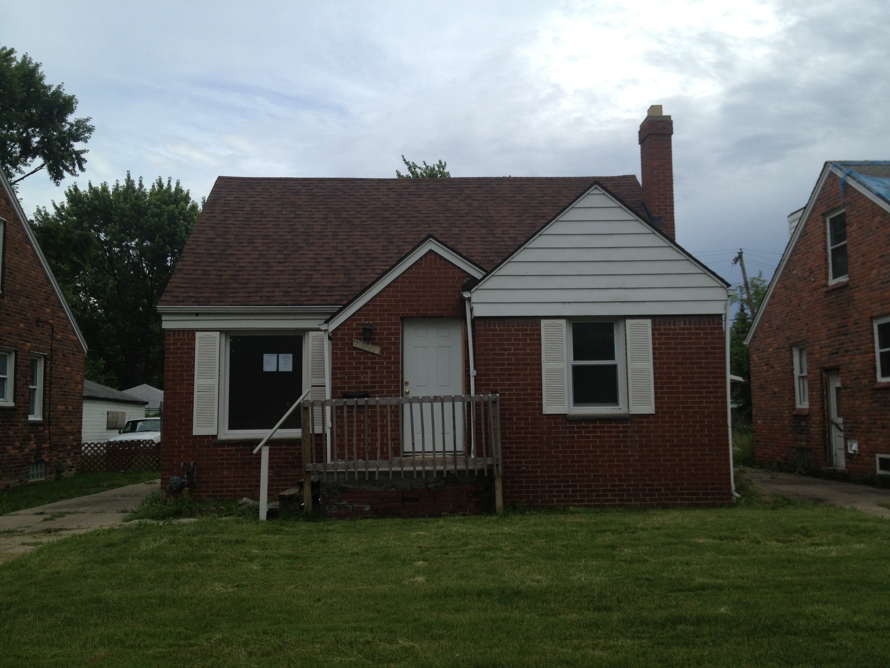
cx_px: 445
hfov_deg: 52.6
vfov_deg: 40.7
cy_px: 334
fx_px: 900
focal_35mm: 35
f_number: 2.4
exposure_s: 1/876
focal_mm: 4.28
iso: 50
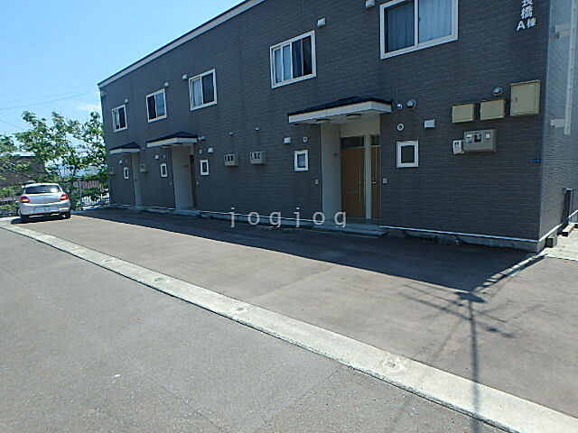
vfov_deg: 63.4
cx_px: 289
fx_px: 351
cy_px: 216
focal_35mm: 21
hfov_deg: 79.0
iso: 125
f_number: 3.5
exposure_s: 1/800
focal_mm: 3.7
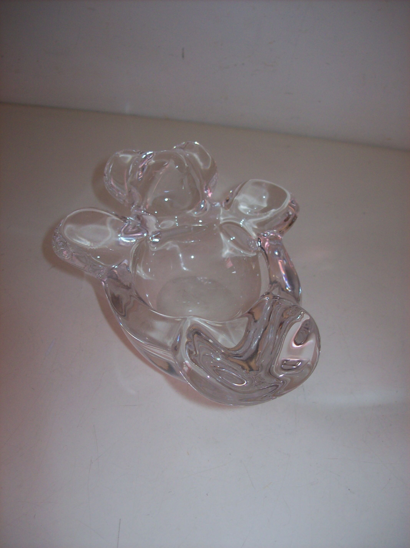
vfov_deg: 51.4
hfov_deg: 39.6
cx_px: 205
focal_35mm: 36
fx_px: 569
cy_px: 274
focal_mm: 6
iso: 80
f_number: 2.7
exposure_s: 1/64
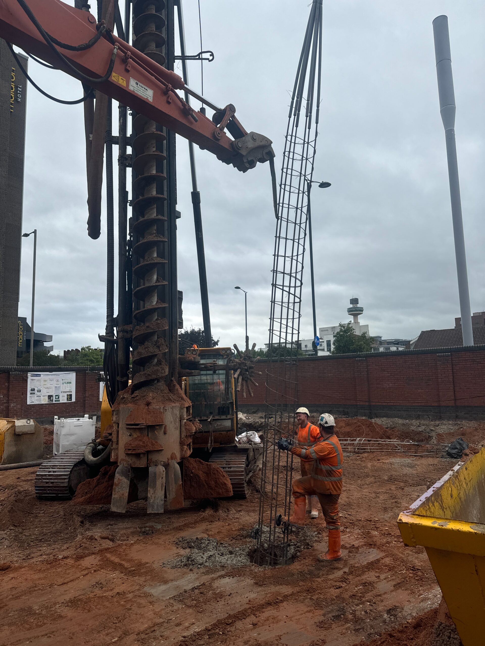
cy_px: 323
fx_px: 448
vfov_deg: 71.6
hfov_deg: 56.8
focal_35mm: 24
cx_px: 242
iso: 80
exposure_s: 1/2252
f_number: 1.78
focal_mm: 6.76
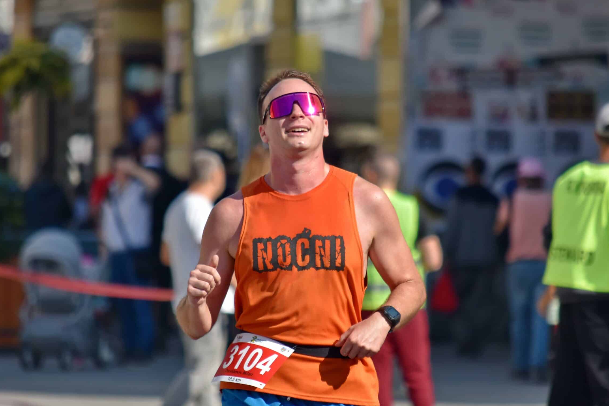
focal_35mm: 507
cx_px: 328
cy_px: 228
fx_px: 8577
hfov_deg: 4.1
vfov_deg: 2.7
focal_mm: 300
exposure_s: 1/2000
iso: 400
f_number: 5.6
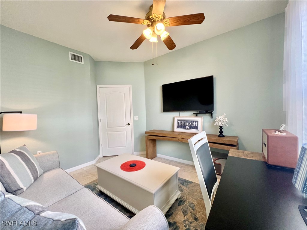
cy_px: 115
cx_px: 154
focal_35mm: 13
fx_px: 115
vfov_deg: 89.9
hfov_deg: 106.2
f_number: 1.8
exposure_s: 1/120
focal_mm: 1.57
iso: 160
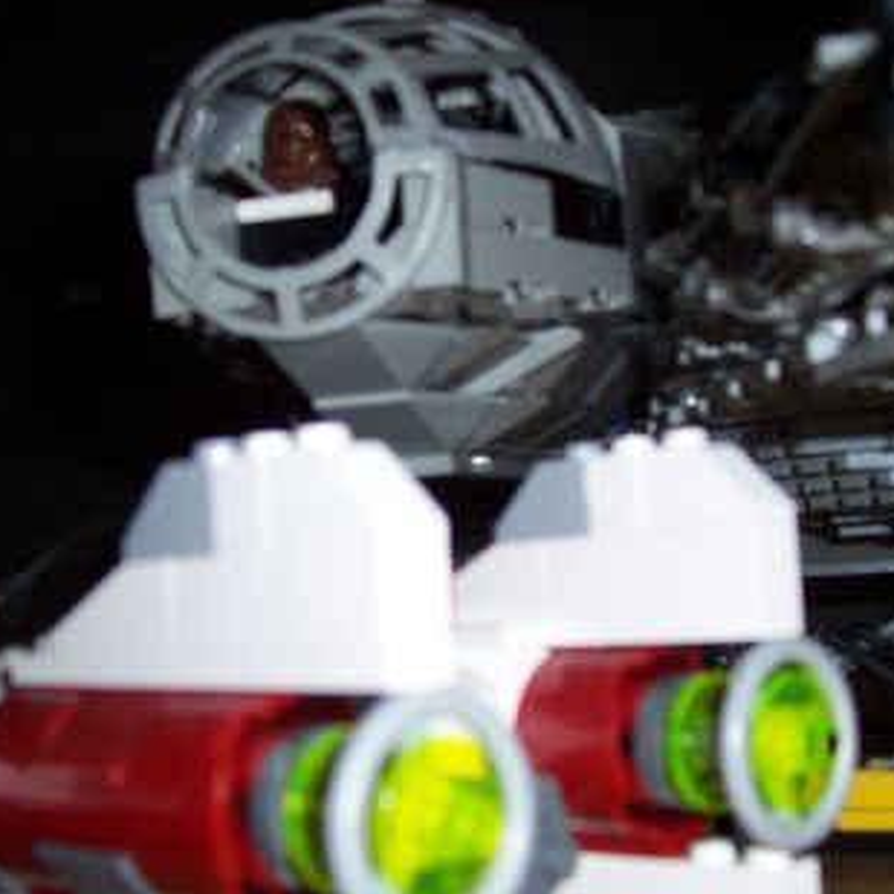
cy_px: 456
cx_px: 483
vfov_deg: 30.6
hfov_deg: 30.5
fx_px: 1636
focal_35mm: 56
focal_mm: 5.6
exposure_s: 1/60
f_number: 2.7
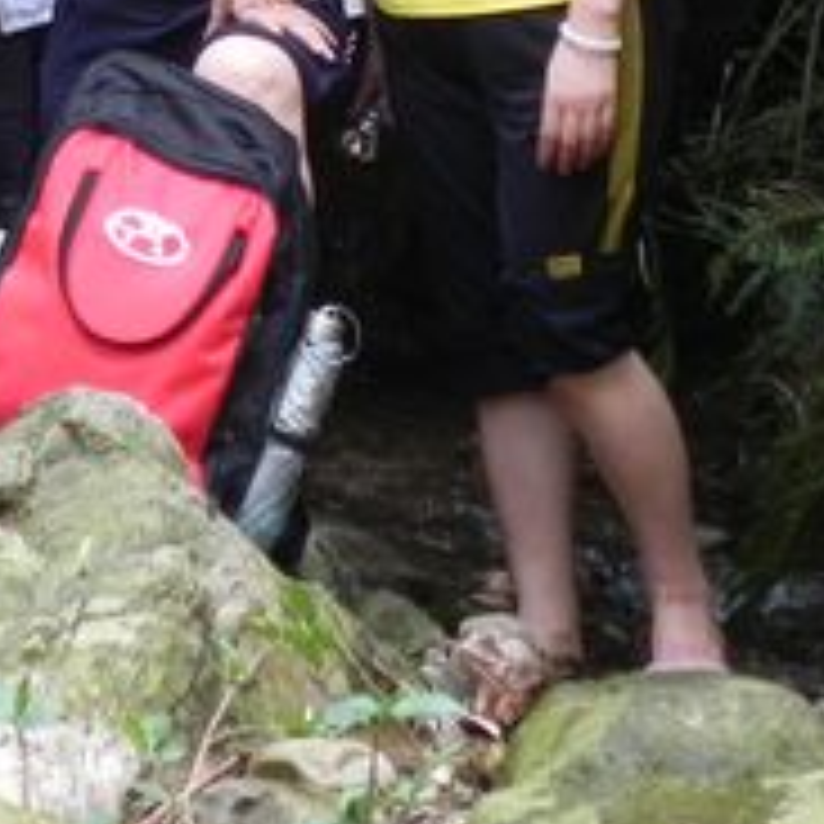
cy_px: -299
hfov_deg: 9.8
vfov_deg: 9.7
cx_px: -63
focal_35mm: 176
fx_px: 4740
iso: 193
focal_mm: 9.2
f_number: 3.5
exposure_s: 1/125
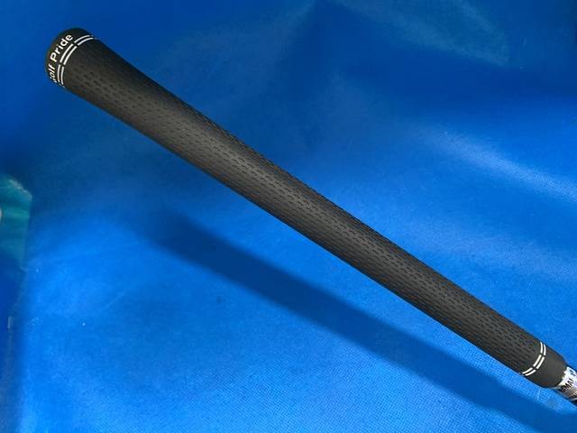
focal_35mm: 26
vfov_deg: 53.1
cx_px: 288
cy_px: 216
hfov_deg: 67.3
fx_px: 433
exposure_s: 1/60
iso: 320
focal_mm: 4.25
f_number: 1.8
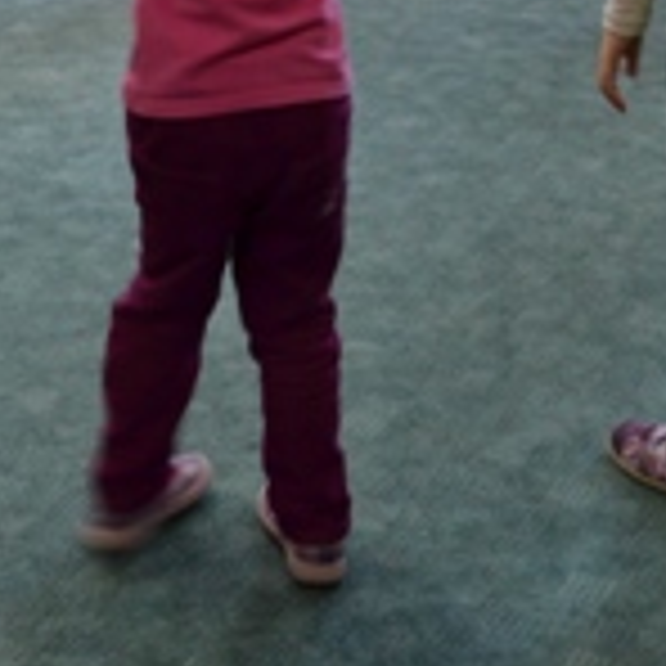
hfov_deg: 17.6
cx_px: 342
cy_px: -263
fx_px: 2155
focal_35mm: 99
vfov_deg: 16.4
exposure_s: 1/20
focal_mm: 18
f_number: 3.5
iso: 400
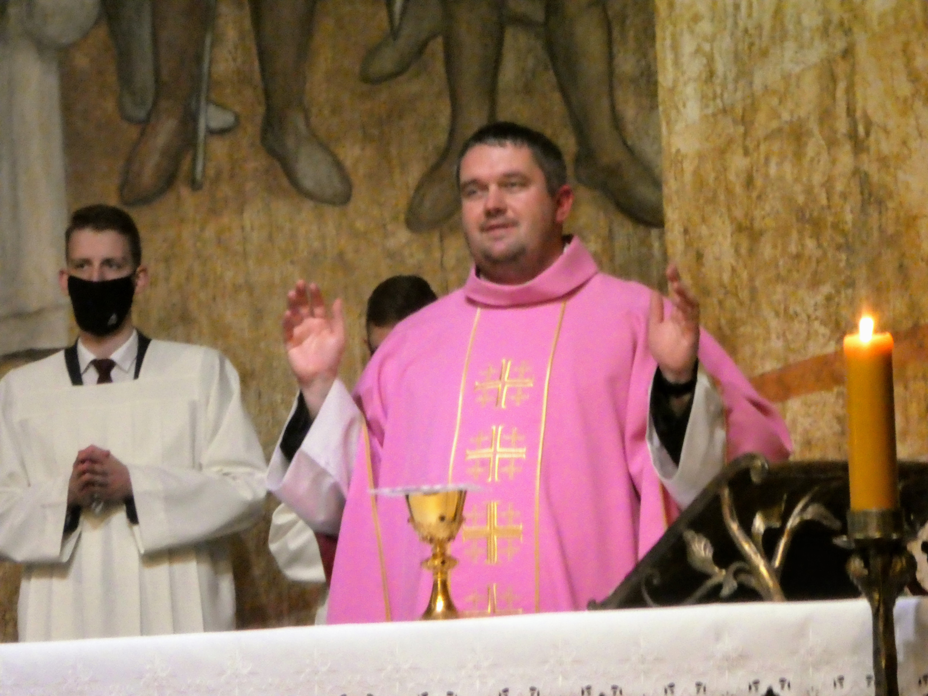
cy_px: 348
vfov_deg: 9.8
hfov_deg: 13.1
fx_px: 4048
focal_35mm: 151
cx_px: 464
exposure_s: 1/13
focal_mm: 27.1
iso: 1600
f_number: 5.4
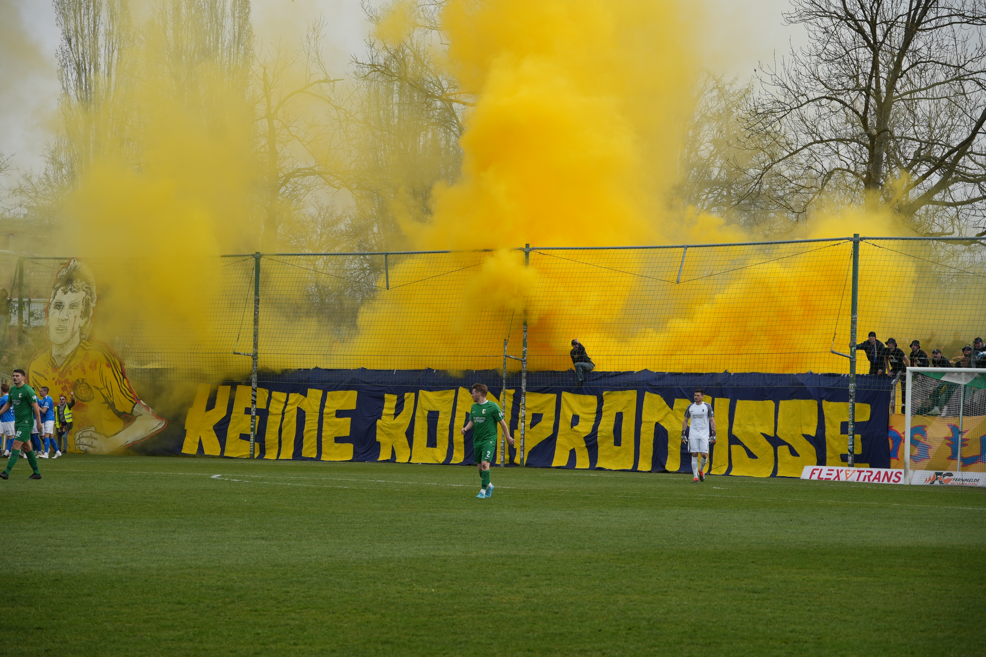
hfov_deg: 18.4
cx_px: 493
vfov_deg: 12.3
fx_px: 3040
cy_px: 328
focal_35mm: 111
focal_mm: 74
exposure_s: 1/400
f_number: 5.6
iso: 100
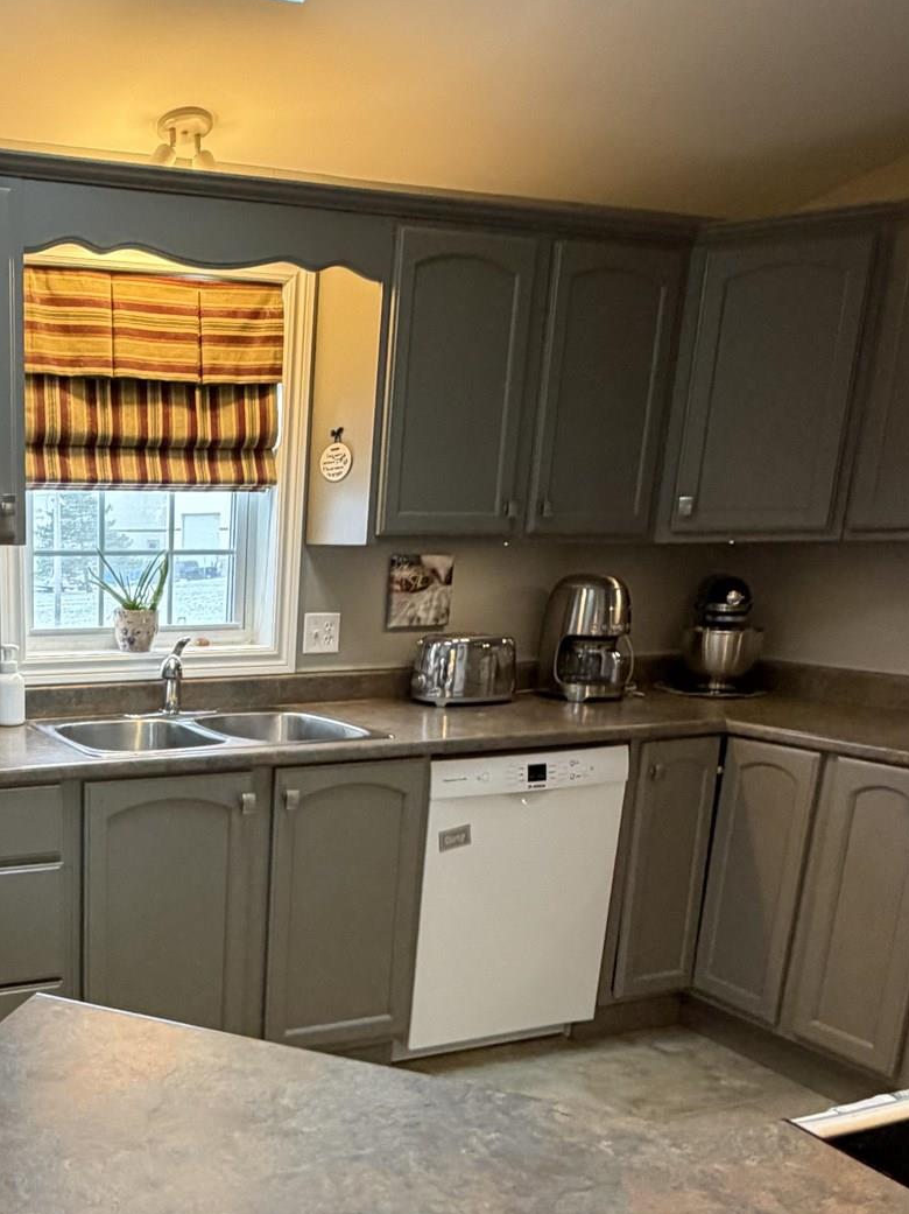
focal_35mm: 31
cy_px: 819
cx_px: 55
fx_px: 1086
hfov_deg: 41.1
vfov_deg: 57.0
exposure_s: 1/60
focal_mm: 2.22
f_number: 2.2
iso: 320
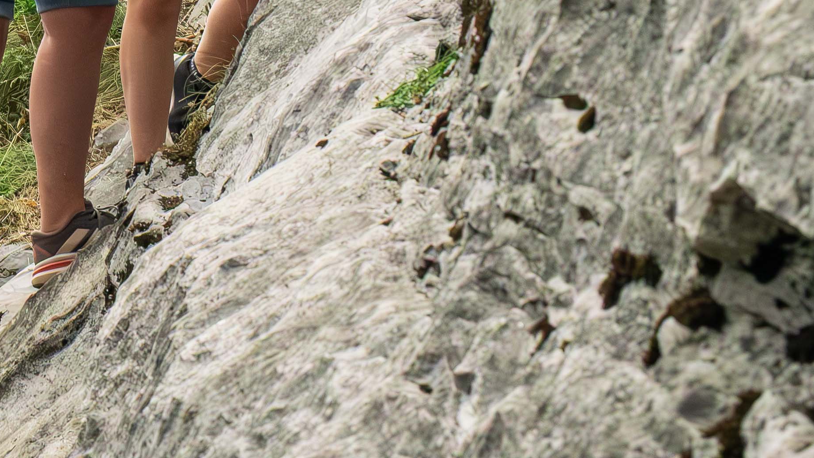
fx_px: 3367
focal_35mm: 156
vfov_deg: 7.6
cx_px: 110
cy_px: -340
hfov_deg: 13.7
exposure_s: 1/4000
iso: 6400
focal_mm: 29.2
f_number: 7.1
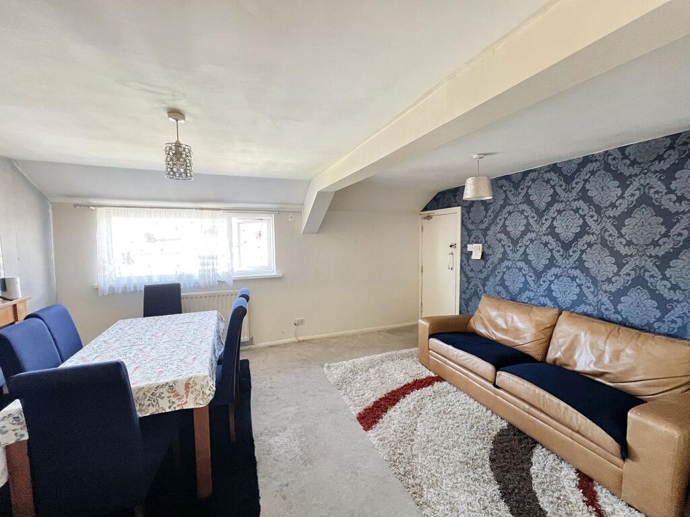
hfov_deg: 106.2
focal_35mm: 13
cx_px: 345
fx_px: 259
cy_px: 258
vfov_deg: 89.9
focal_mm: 1.6
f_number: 1.8
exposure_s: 1/100
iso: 250
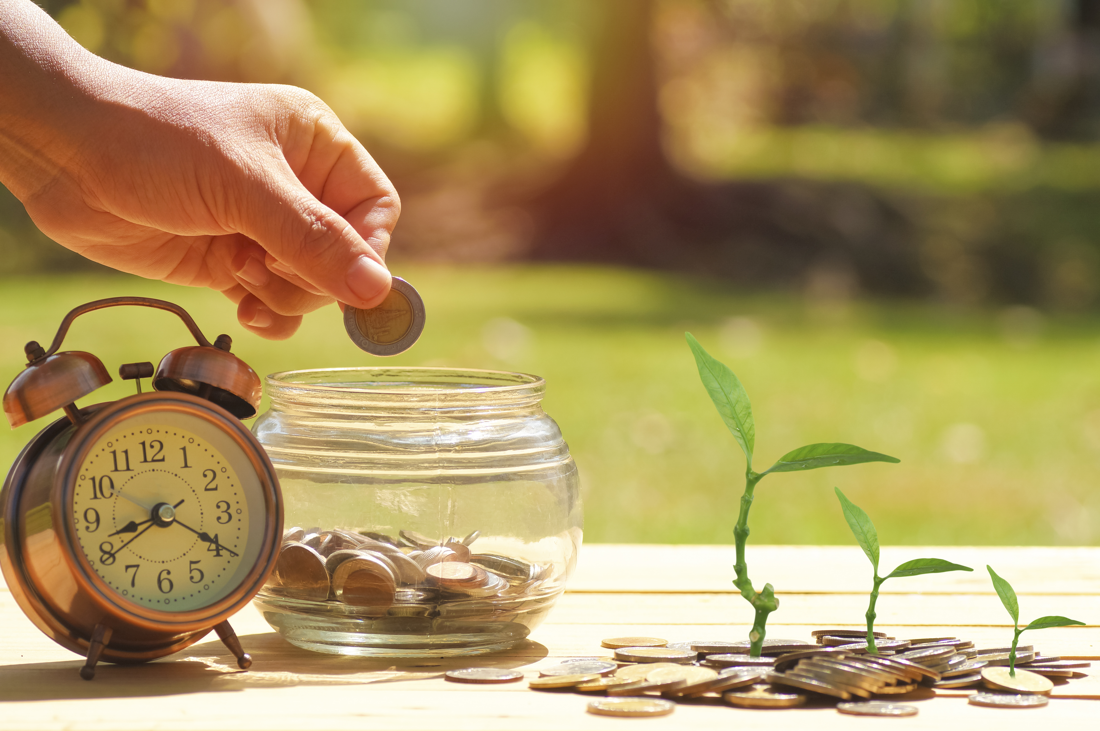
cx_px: 550
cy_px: 366
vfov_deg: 10.1
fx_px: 4121
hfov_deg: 15.2
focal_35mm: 135
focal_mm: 90
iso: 100
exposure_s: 1/500
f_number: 6.3
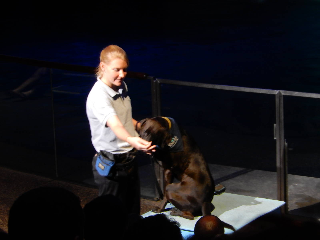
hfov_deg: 14.7
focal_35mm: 134
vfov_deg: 11.1
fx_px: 1239
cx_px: 160
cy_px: 120
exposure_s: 1/30
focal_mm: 24.1
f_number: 5.6
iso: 800
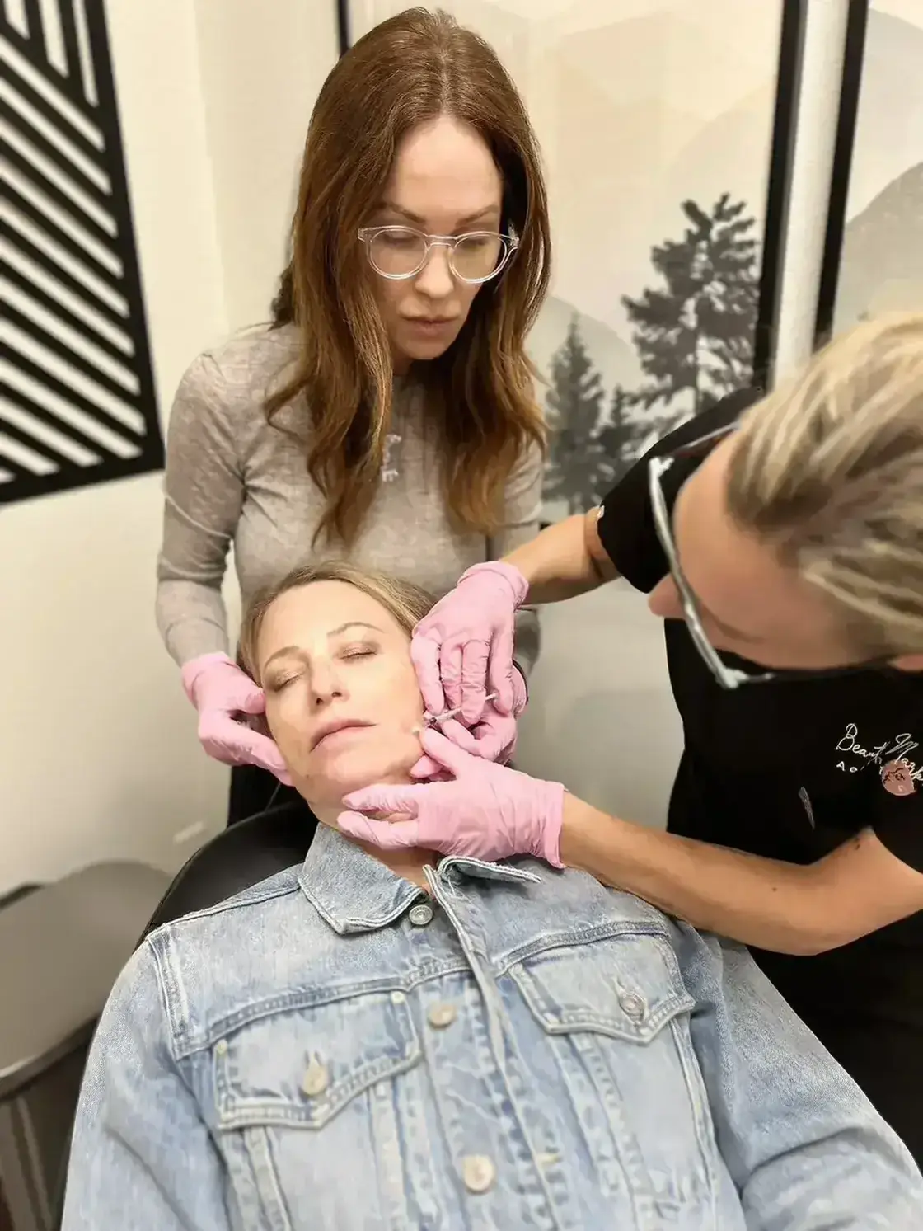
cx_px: 462
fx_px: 924
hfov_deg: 53.1
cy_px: 616
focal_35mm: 26
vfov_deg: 67.3
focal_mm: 5.7
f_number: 1.5
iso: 80
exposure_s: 1/60
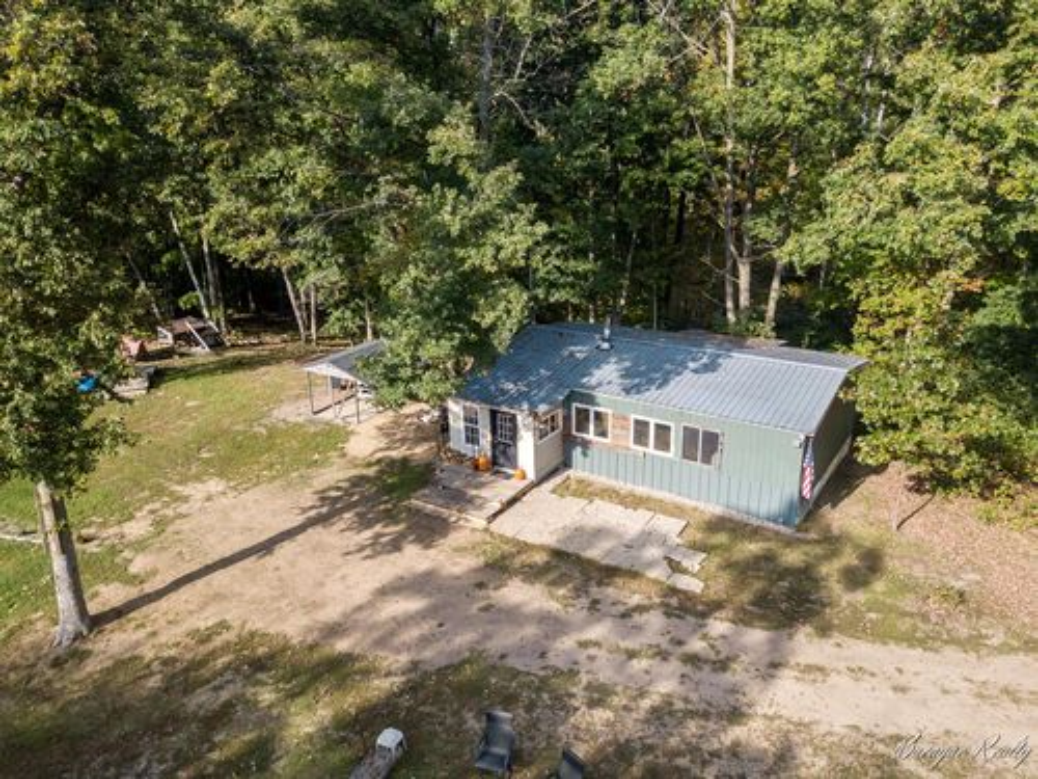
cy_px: 390
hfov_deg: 67.3
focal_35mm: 26
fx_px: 780
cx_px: 519
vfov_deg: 53.1
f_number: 2.2
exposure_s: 1/1150
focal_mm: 4.73
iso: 100
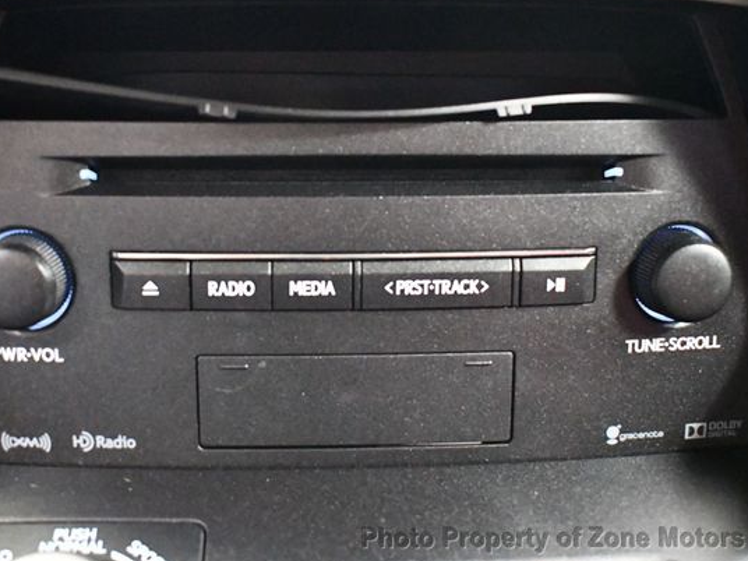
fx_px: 994
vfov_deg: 31.5
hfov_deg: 41.2
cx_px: 345
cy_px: 267
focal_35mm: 46
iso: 12800
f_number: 3.8
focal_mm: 20
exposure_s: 1/40
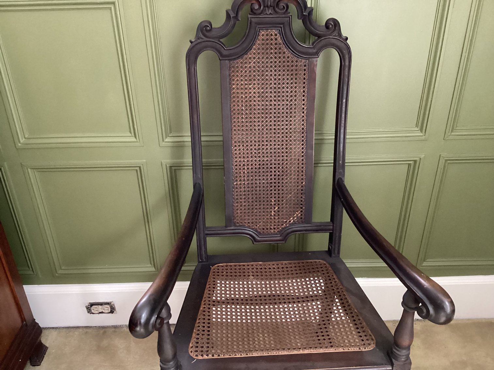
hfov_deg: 58.3
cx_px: 247
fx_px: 442
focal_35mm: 31
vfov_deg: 45.4
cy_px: 185
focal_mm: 3.3
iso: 500
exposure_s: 1/25
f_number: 2.4
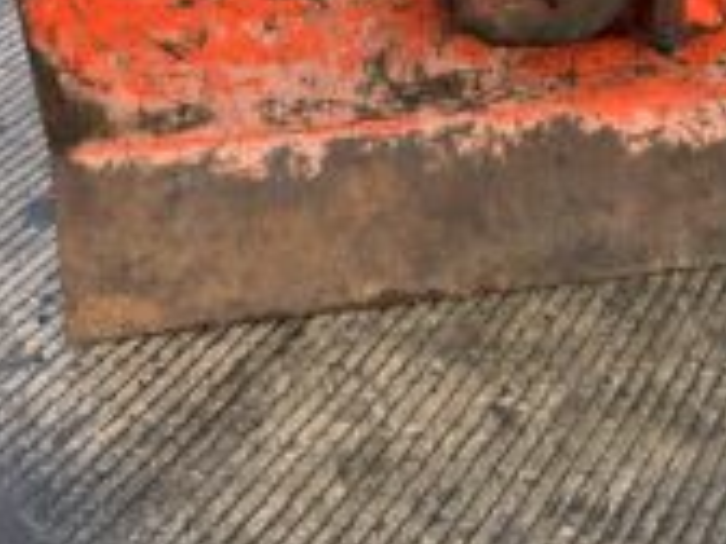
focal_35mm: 62
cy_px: -30
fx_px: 1300
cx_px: 596
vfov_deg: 22.5
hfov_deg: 30.3
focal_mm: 3
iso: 16
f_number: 1.8
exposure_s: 1/172
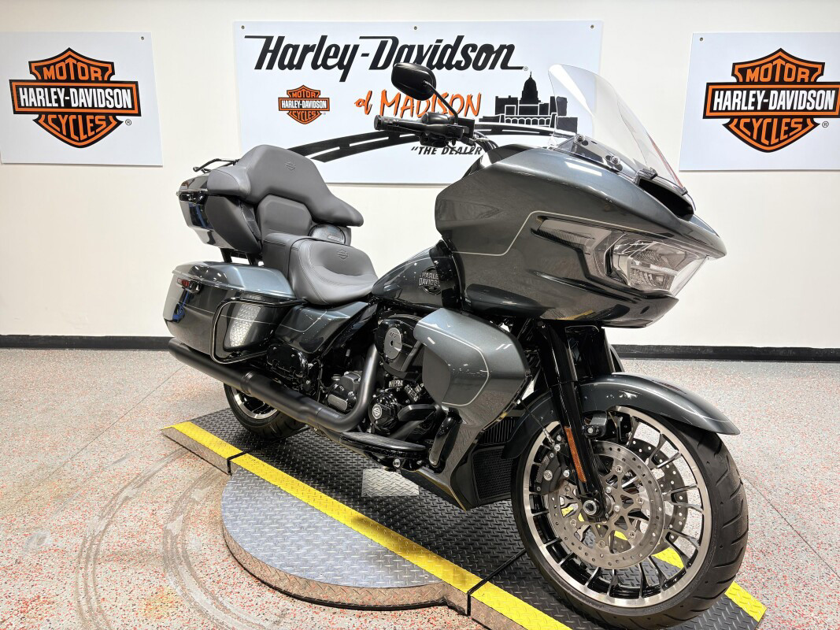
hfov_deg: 67.3
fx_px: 631
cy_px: 315
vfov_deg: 53.1
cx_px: 420
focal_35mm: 26
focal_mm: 5.96
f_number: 1.6
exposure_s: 1/120
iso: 64
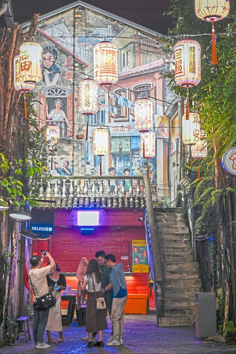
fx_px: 748
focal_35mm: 76
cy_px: 177
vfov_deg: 26.7
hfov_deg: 17.9
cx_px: 118
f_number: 4
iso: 1250
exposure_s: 1/50
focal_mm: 76
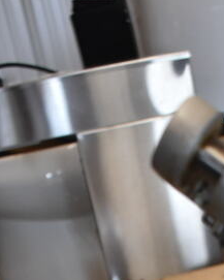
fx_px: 787
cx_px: 230
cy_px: 460
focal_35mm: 95
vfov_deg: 17.4
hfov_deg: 15.9
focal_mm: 20
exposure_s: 1/125
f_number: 3.5
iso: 1250
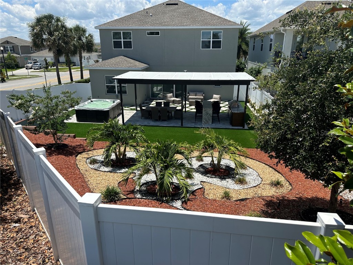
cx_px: 176
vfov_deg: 56.8
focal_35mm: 24
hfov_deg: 71.6
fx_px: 245
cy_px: 132
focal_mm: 6.86
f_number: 1.78
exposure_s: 1/5000
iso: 80
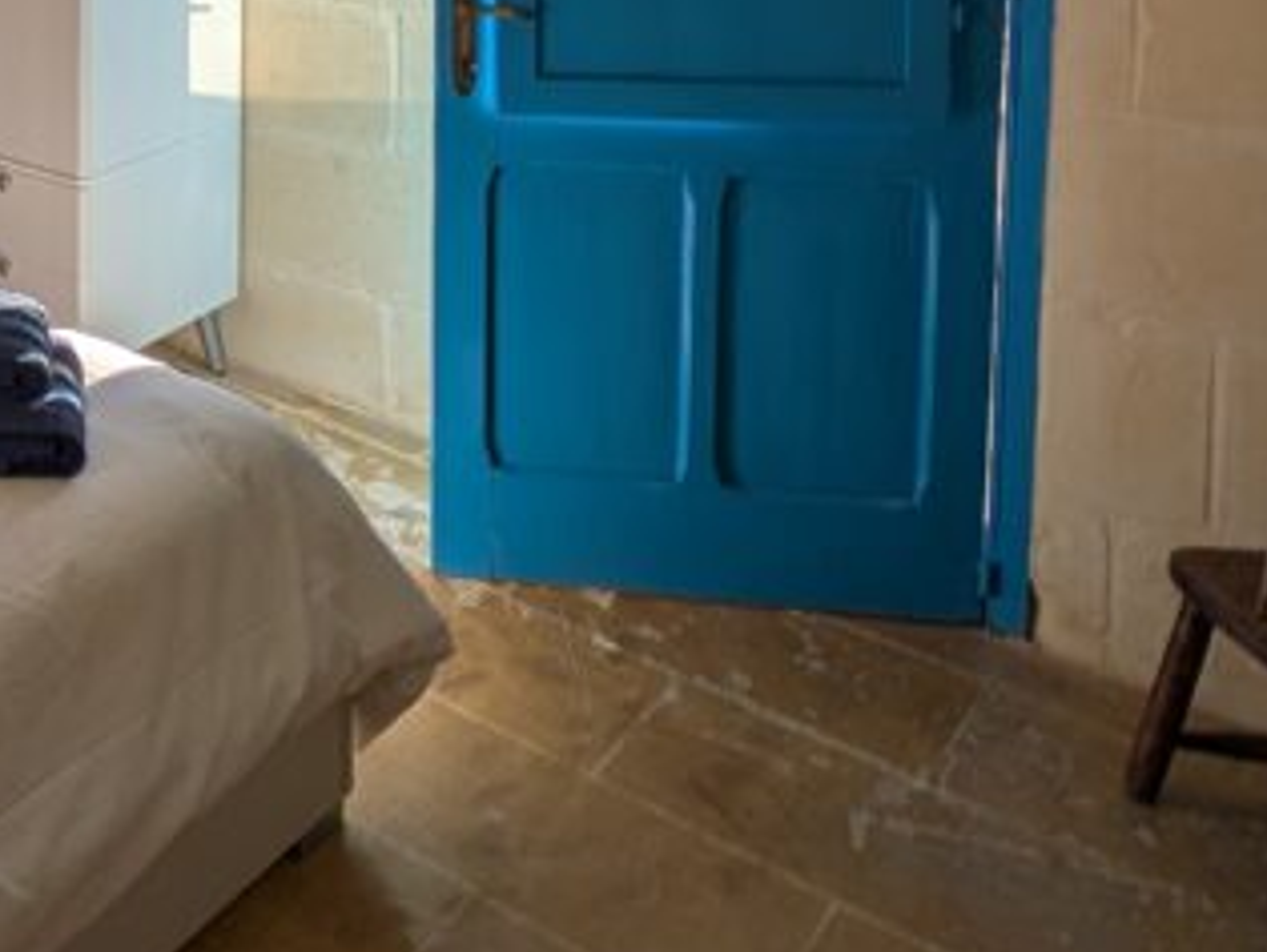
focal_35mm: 39
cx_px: -117
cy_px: -219
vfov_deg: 30.6
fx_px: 1429
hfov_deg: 39.4
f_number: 1.95
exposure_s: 1/560
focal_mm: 2.23
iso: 42
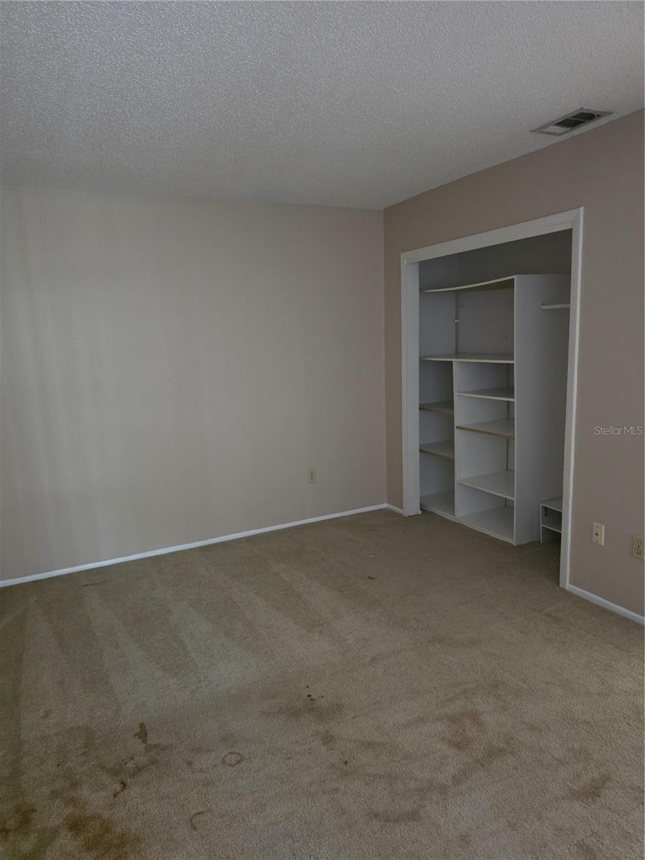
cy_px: 430
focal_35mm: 23
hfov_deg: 58.9
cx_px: 322
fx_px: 571
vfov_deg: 73.9
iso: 2000
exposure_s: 1/60
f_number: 1.7
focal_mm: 6.3
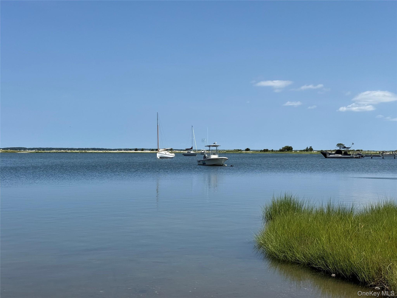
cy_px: 149
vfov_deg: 30.3
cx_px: 198
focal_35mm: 48
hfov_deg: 39.7
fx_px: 550
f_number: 1.78
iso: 64
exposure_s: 1/7143
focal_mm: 6.76
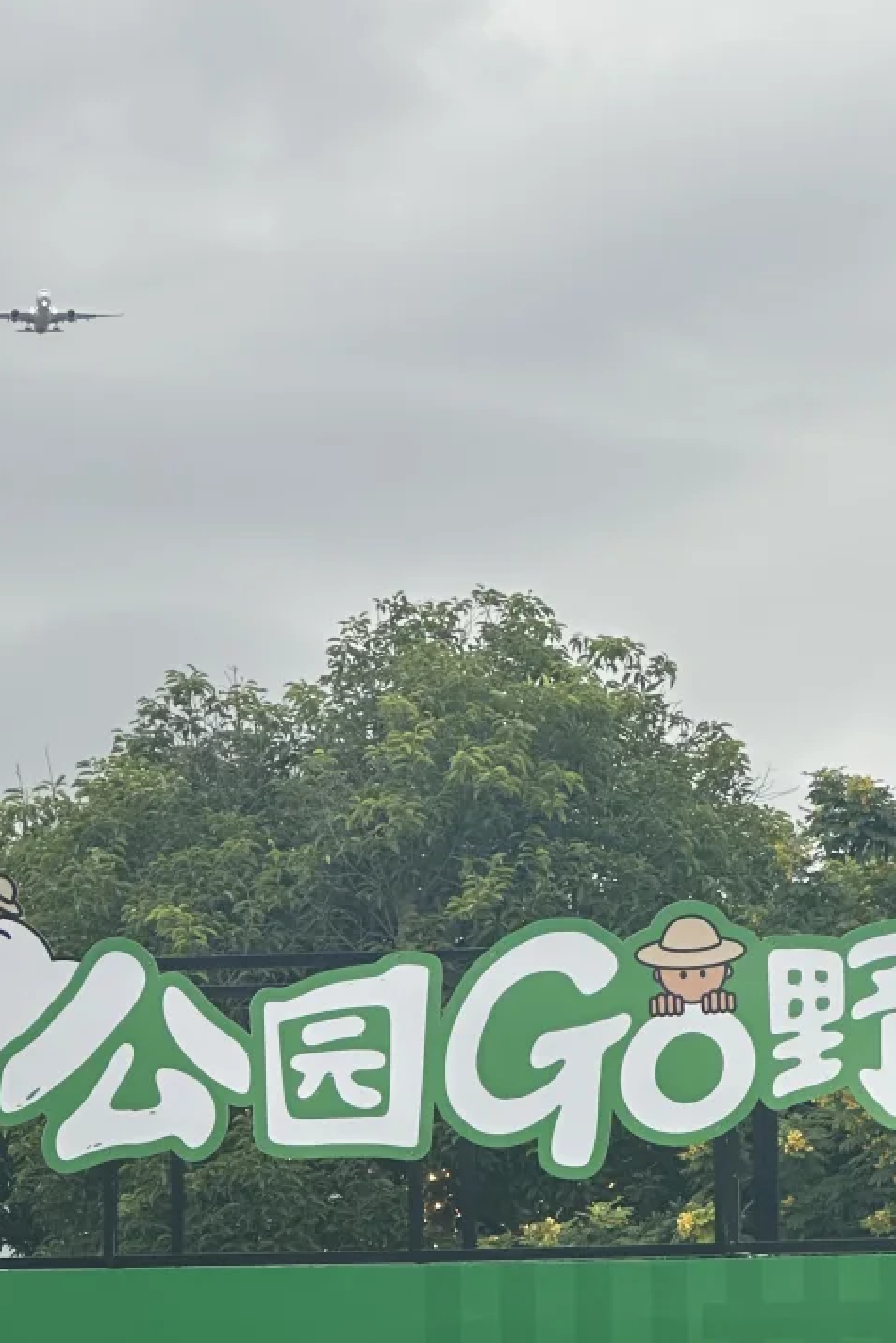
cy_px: 807
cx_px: 428
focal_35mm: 162
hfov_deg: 8.5
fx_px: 6045
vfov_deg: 12.7
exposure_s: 1/99
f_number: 2.8
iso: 40
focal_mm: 9
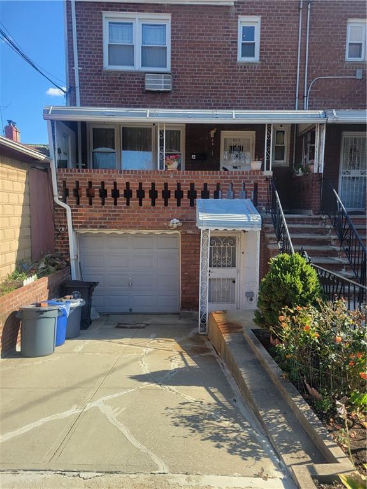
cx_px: 184
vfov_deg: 67.3
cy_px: 244
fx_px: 368
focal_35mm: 26
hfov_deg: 53.1
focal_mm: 5.4
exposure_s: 1/1016
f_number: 1.8
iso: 40
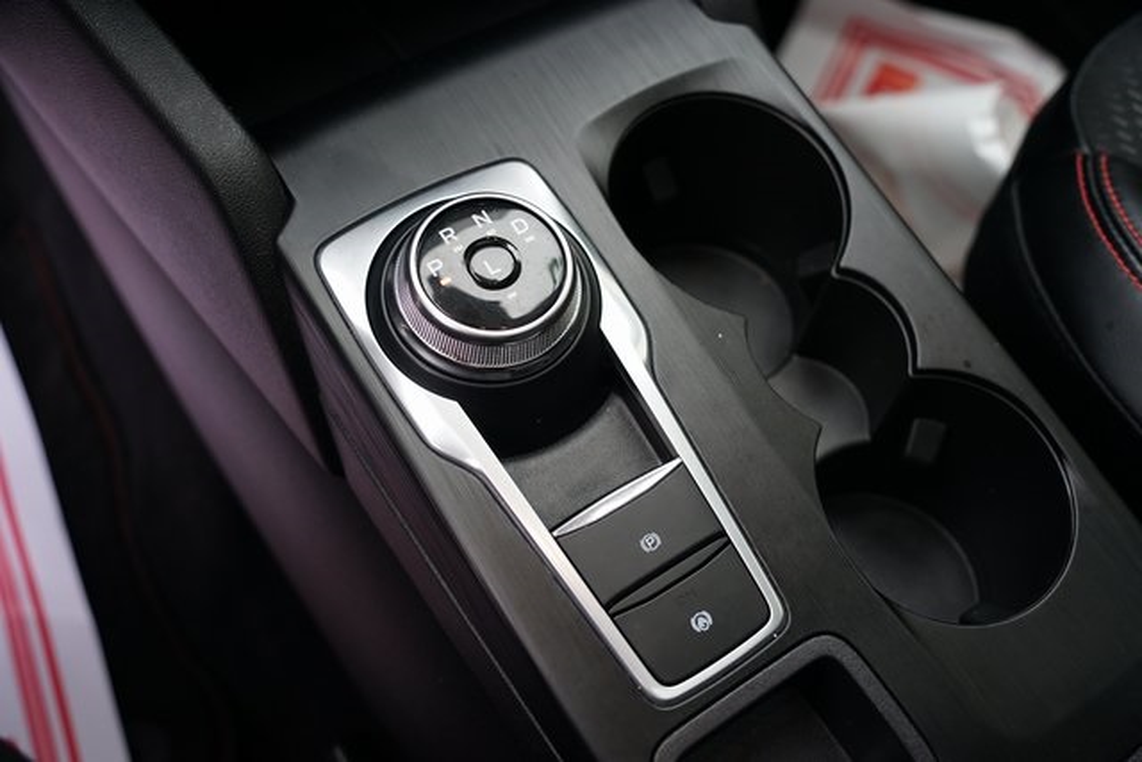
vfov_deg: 36.9
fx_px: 1142
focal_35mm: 36
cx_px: 571
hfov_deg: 53.1
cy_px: 381
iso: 500
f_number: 4
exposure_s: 1/60
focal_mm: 36
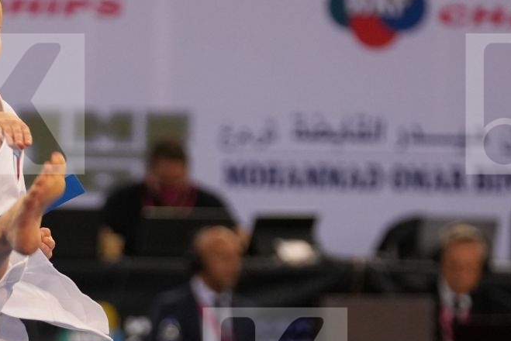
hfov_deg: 3.1
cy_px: 378
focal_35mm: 658
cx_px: 12
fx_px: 9344
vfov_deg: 2.1
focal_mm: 161
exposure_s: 1/500
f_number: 2.8
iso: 1250
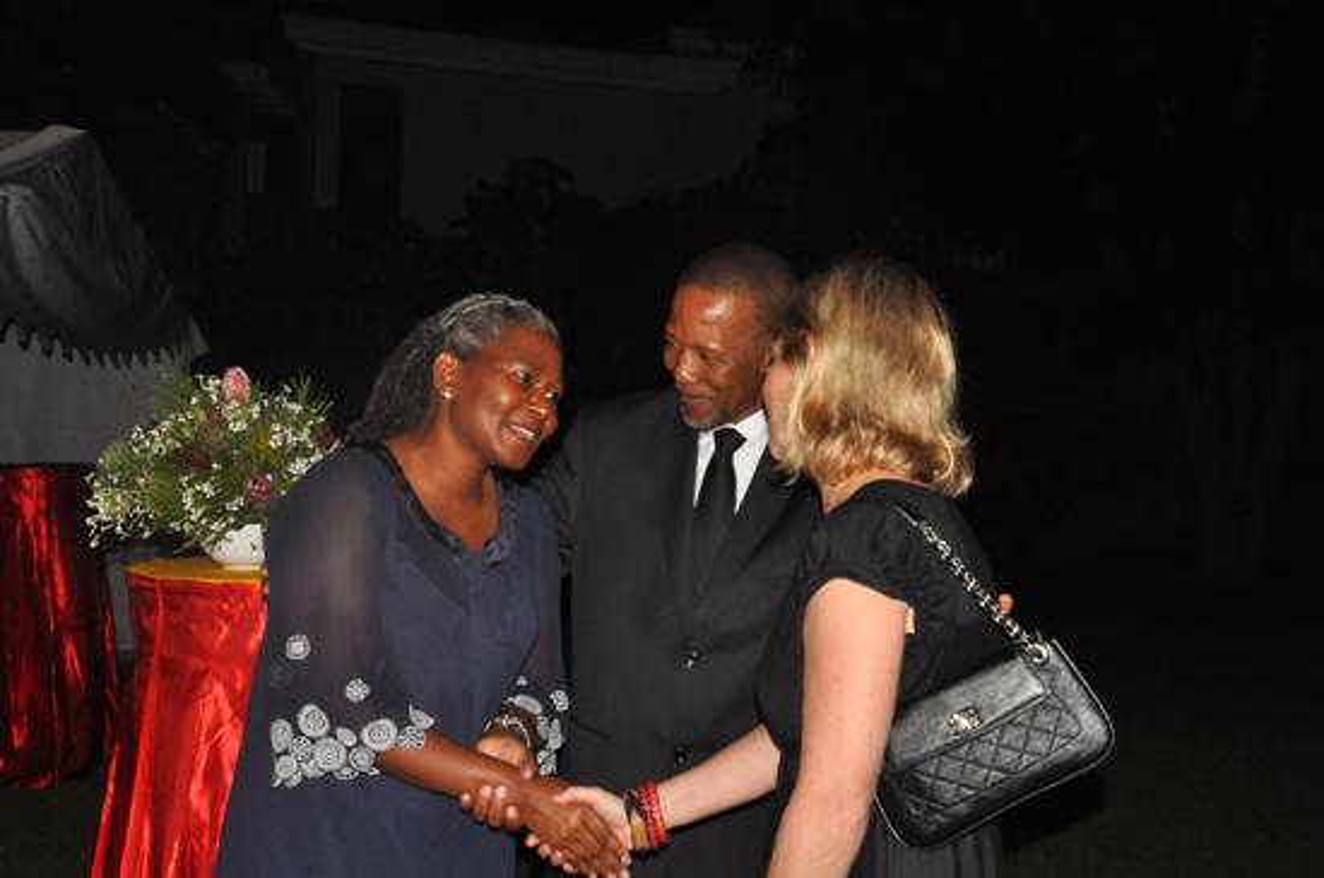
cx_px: 662
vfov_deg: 28.0
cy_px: 439
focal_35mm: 48
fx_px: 1763
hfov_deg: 41.2
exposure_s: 1/200
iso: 1600
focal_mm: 32
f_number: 11
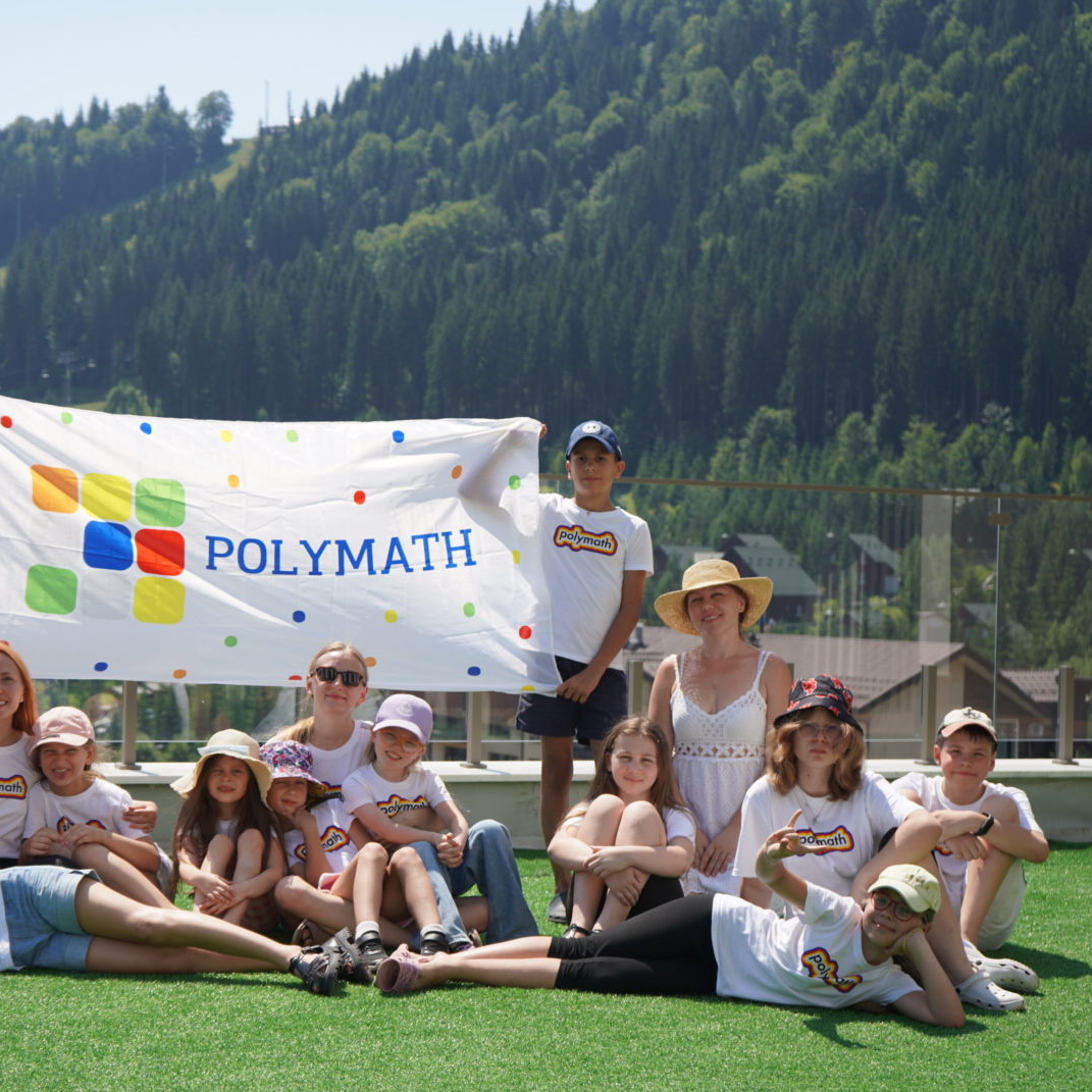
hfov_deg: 25.2
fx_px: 2427
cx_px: 366
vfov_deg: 25.4
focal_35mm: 68
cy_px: 543
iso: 100
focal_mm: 53
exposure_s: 1/500
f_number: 5.6
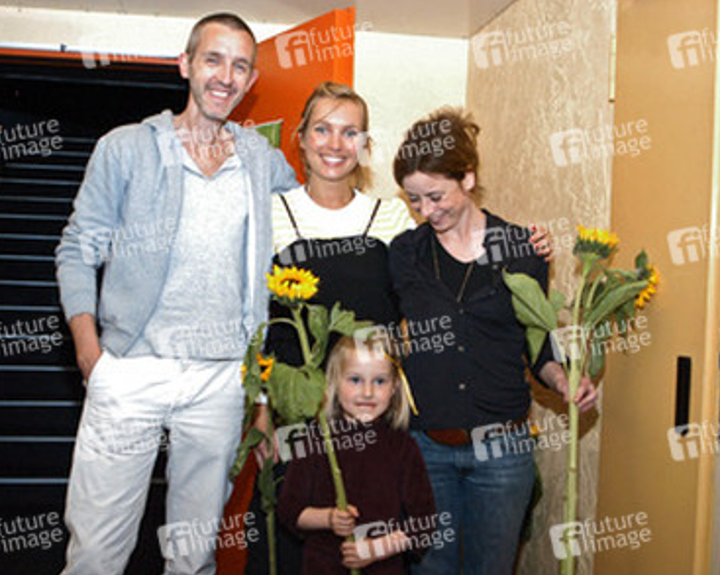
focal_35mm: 45
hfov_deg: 41.2
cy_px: 290
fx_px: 958
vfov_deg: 33.4
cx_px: 352
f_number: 4
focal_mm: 26
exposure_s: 1/100
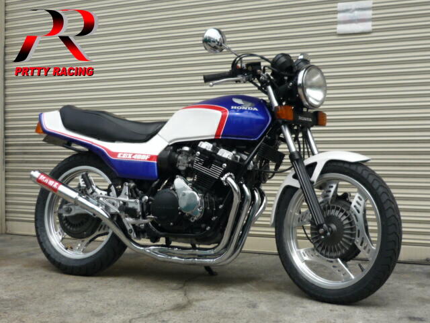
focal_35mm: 53
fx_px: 658
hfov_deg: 36.2
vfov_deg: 27.5
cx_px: 215
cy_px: 162
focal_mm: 5.5
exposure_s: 1/200
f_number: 8
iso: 100
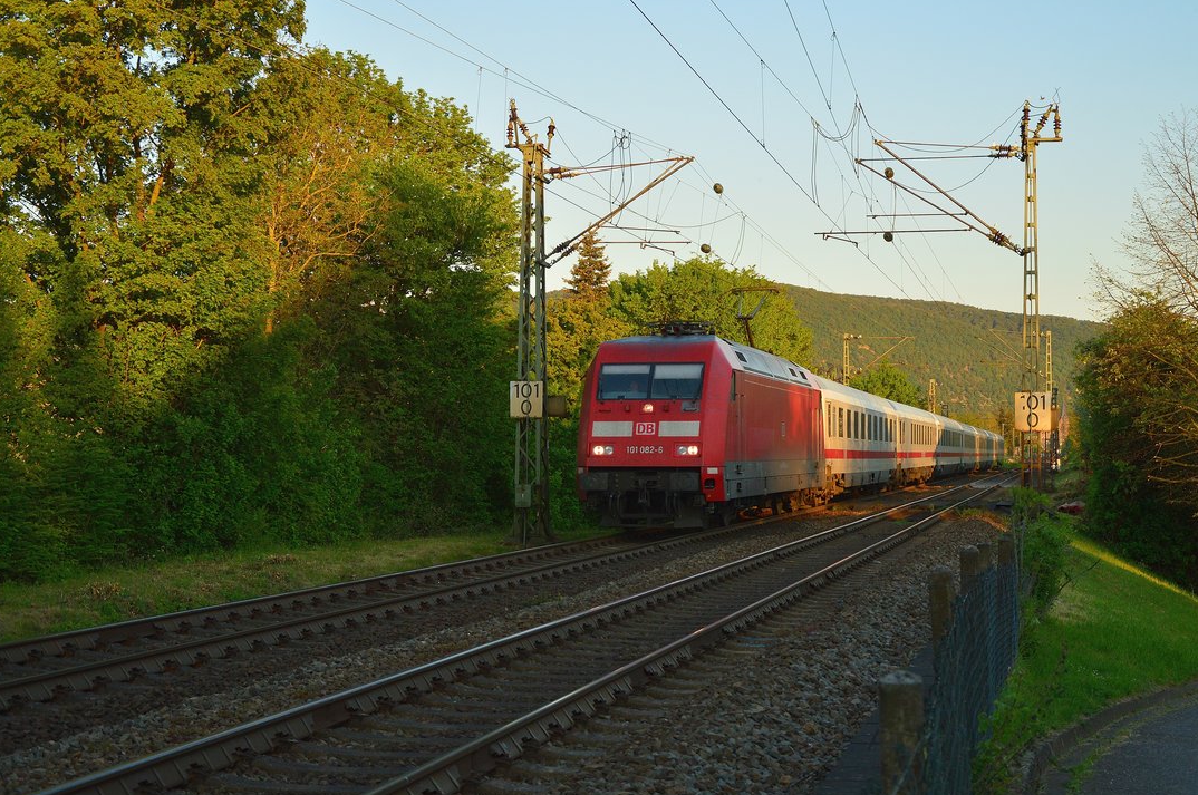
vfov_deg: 23.7
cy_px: 433
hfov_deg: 35.1
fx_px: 1894
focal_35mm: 57
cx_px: 638
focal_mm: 34
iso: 400
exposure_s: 1/500
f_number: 5.6
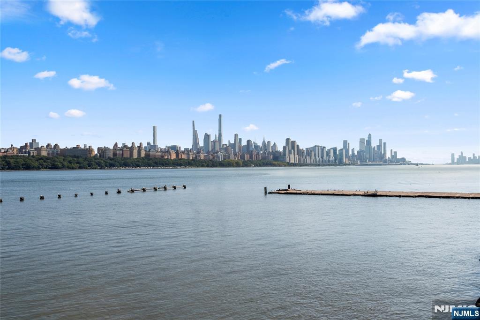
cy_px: 160
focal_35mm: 35
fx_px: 467
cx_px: 240
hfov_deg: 54.4
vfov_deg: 37.9
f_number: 22
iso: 500
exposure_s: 1/200
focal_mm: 35
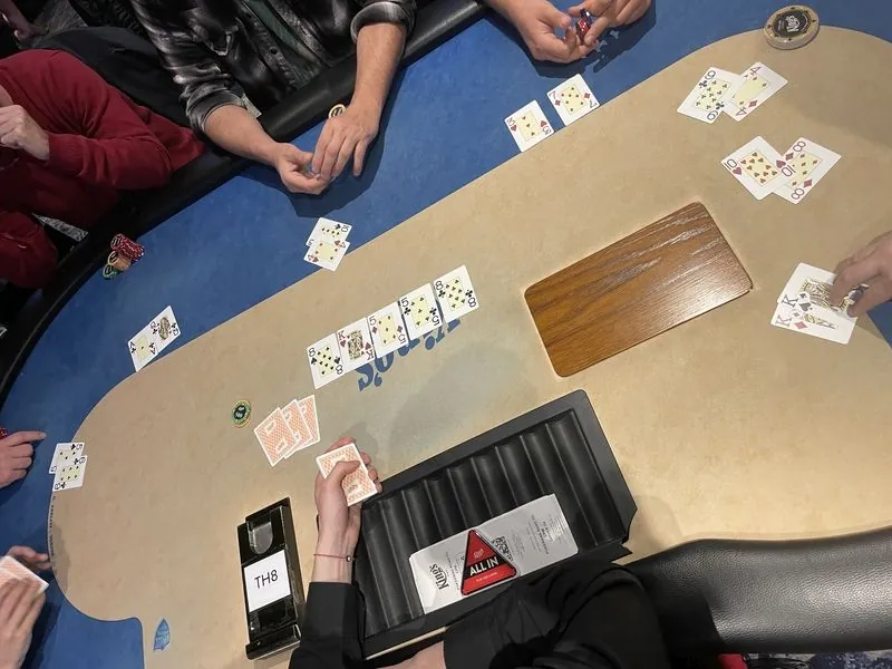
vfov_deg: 53.1
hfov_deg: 67.3
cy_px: 334
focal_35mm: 26
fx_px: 670
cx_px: 446
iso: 100
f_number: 1.6
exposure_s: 1/50
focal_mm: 4.2
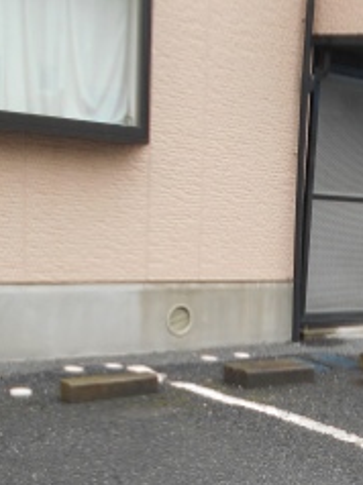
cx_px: 453
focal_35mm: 70
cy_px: 487
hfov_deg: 19.6
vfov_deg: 26.3
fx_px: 980
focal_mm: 4.6
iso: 80
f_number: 3.2
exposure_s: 1/125
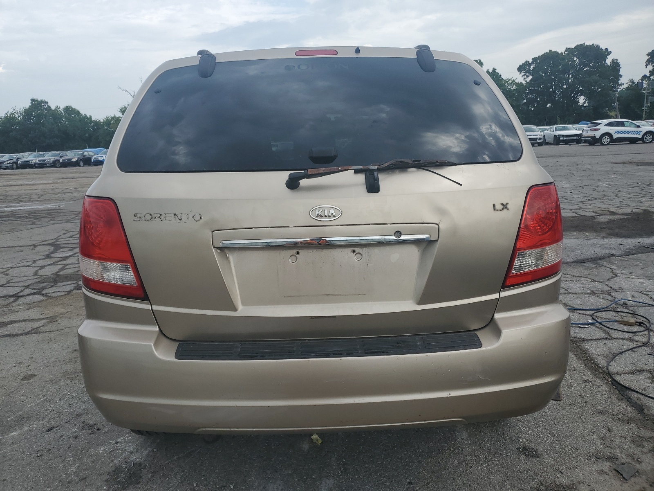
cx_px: 327
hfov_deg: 67.3
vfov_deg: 53.1
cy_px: 246
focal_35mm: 26
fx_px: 491
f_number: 1.5
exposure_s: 1/1429
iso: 50
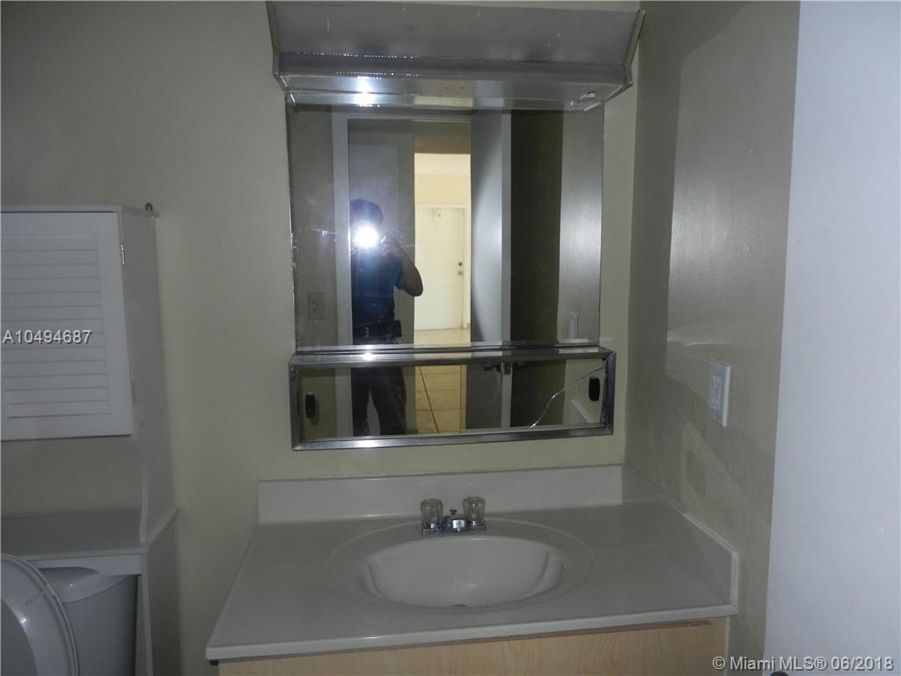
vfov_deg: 54.9
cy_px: 338
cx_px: 450
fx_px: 651
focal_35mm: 25
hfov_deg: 69.4
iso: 200
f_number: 3.5
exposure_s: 1/30
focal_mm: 4.5
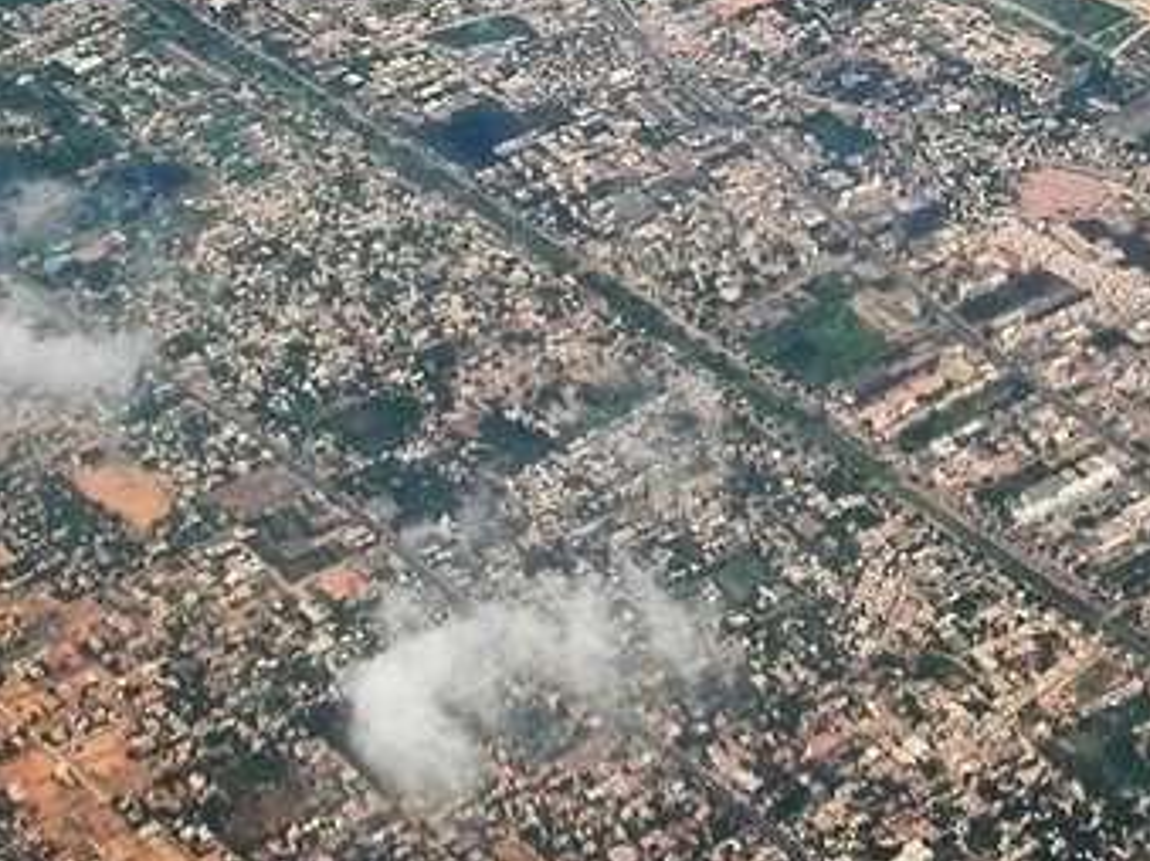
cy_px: 112
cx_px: 913
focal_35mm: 138
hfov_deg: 14.2
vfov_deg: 10.7
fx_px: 4583
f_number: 3.8
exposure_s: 1/702
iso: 100
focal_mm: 11.1
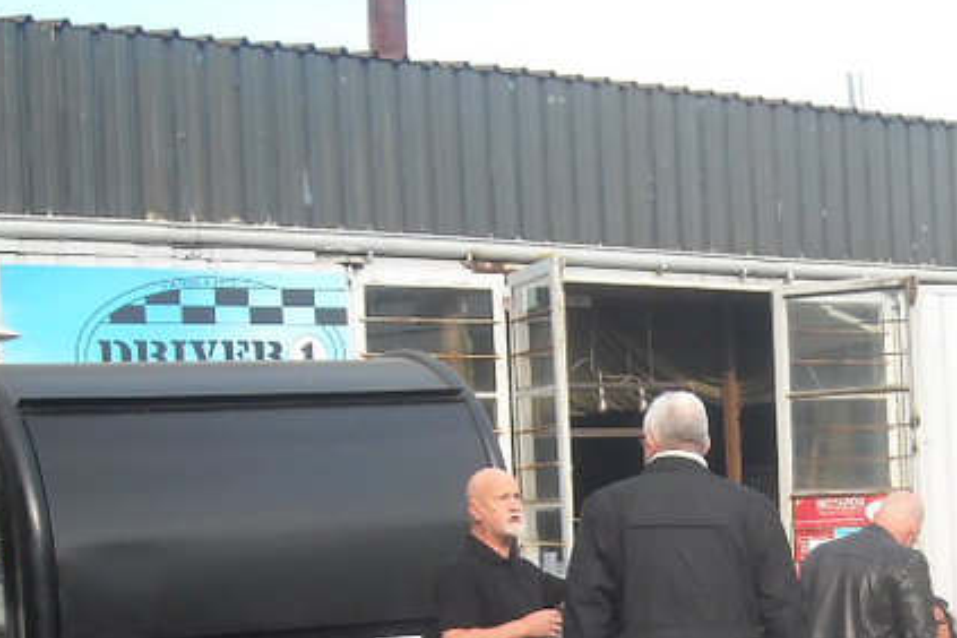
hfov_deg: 23.2
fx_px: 2286
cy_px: 636
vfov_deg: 15.6
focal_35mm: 86
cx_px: 792
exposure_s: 1/272
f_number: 2.8
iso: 64
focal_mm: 5.7
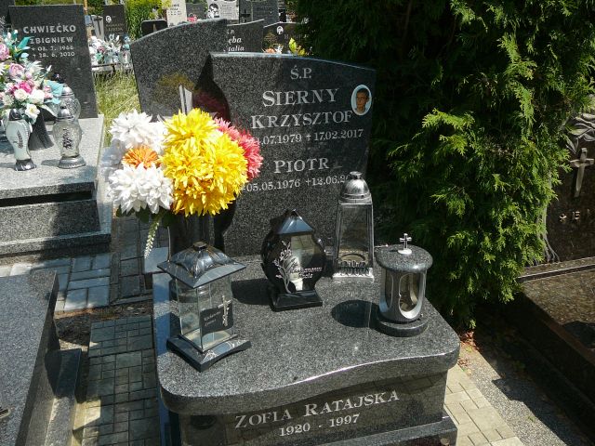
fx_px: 602
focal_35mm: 35
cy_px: 223
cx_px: 298
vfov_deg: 40.7
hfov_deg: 52.6
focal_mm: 5.2
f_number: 2.8
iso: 80
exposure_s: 1/800
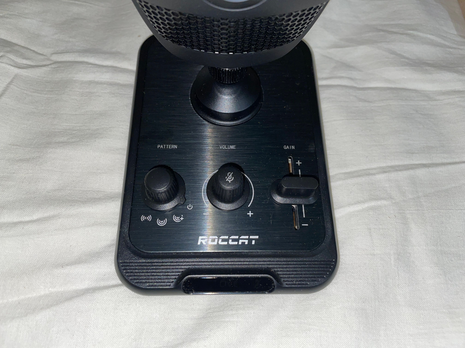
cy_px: 174
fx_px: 349
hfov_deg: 67.3
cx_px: 232
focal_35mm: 26
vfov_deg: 53.1
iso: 32
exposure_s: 1/74
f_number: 1.6
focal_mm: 4.2
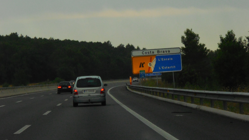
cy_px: 48
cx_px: 125
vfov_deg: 7.1
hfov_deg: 12.6
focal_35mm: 171
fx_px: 1129
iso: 800
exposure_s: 1/200
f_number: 6.5
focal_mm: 27.6
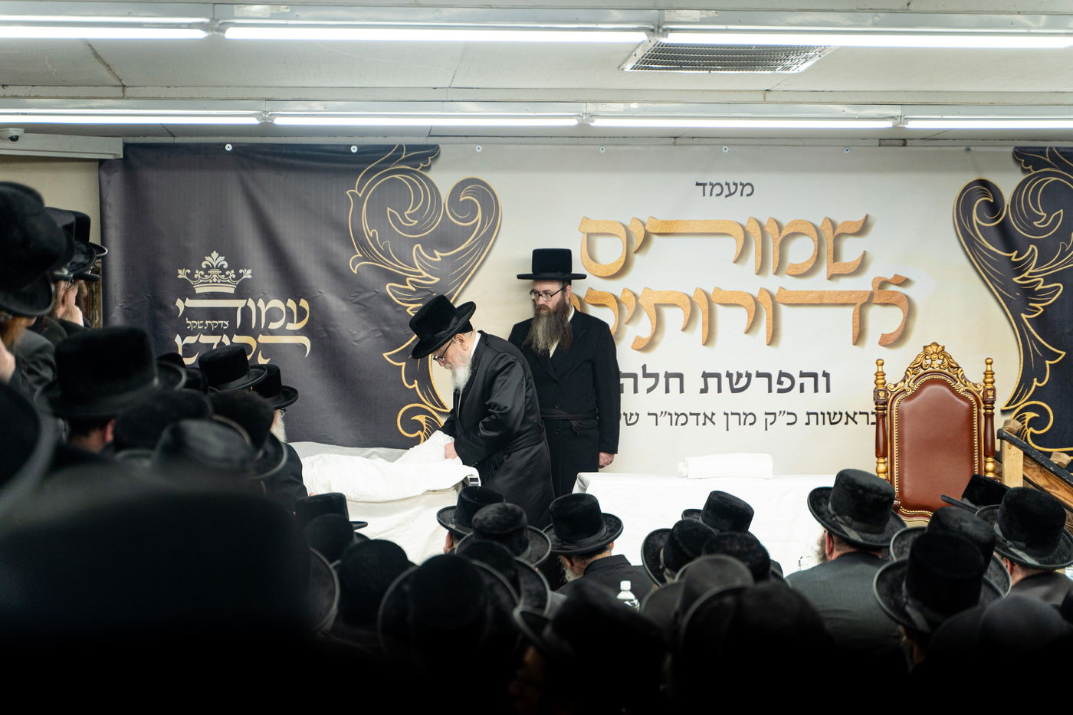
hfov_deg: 27.0
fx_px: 2235
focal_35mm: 75
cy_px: 358
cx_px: 536
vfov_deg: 18.2
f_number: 2.8
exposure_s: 1/200
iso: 320
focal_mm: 75
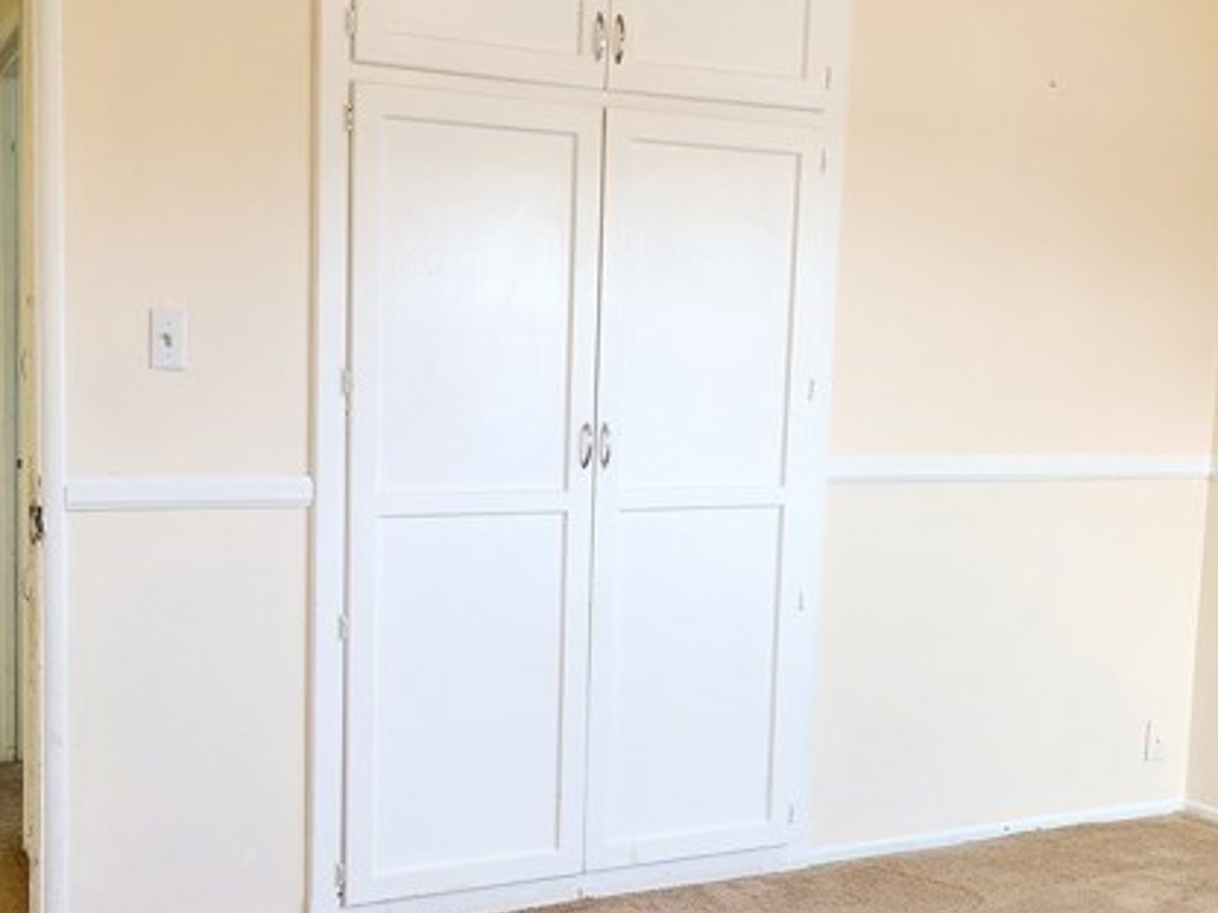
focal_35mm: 40
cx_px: 436
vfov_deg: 35.9
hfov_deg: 46.3
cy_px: 509
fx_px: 1407
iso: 100
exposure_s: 1/59
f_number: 1.8
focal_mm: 5.4
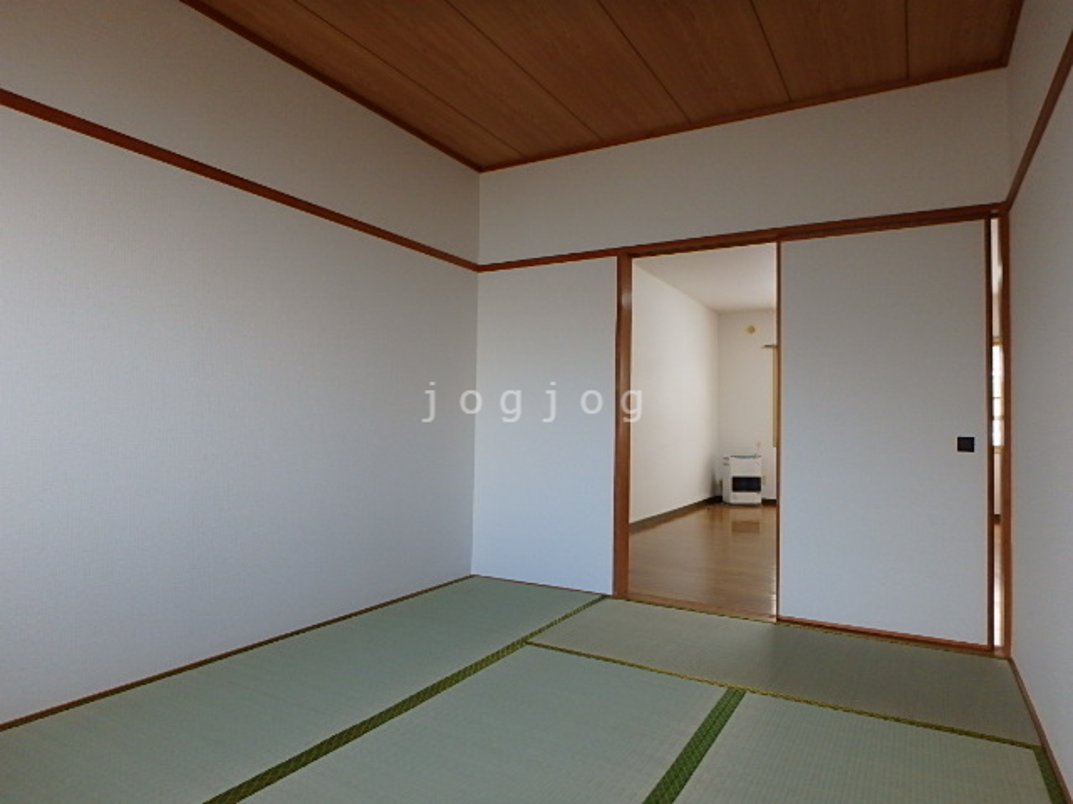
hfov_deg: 79.0
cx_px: 536
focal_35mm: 21
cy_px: 402
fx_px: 651
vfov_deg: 63.4
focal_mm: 3.7
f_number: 3.5
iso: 200
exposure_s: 1/60
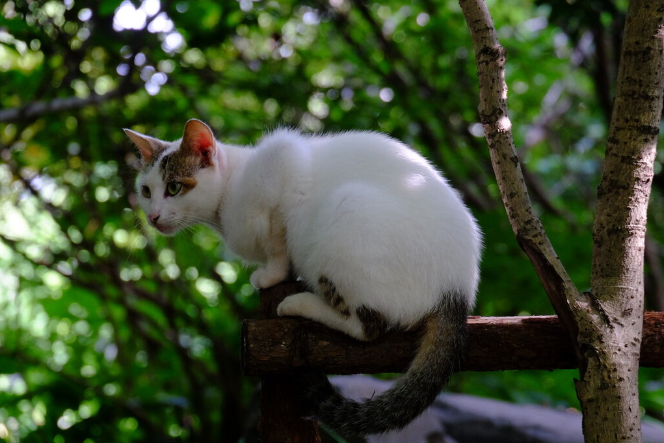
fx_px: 3708
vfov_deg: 6.8
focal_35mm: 201
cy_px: 234
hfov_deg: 10.2
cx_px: 305
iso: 1250
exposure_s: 1/60
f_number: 6.4
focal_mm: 113.8
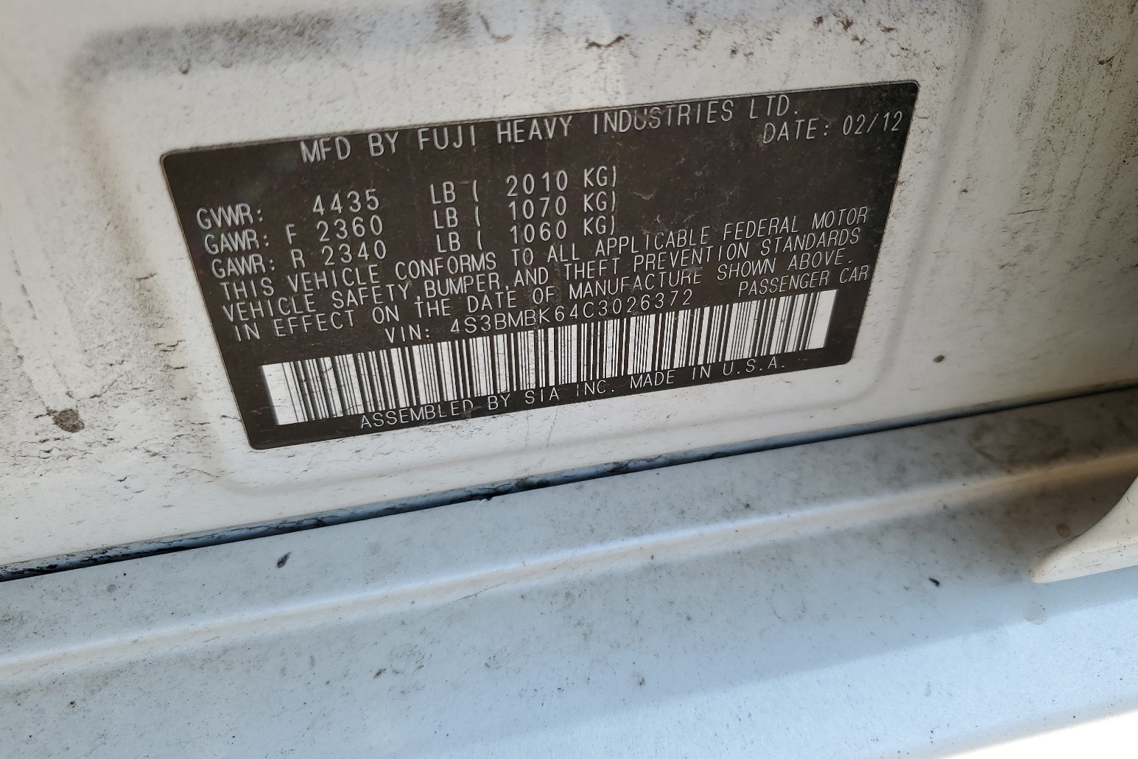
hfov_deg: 65.5
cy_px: 357
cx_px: 580
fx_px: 885
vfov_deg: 46.4
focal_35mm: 28
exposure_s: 1/1111
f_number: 1.5
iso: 50
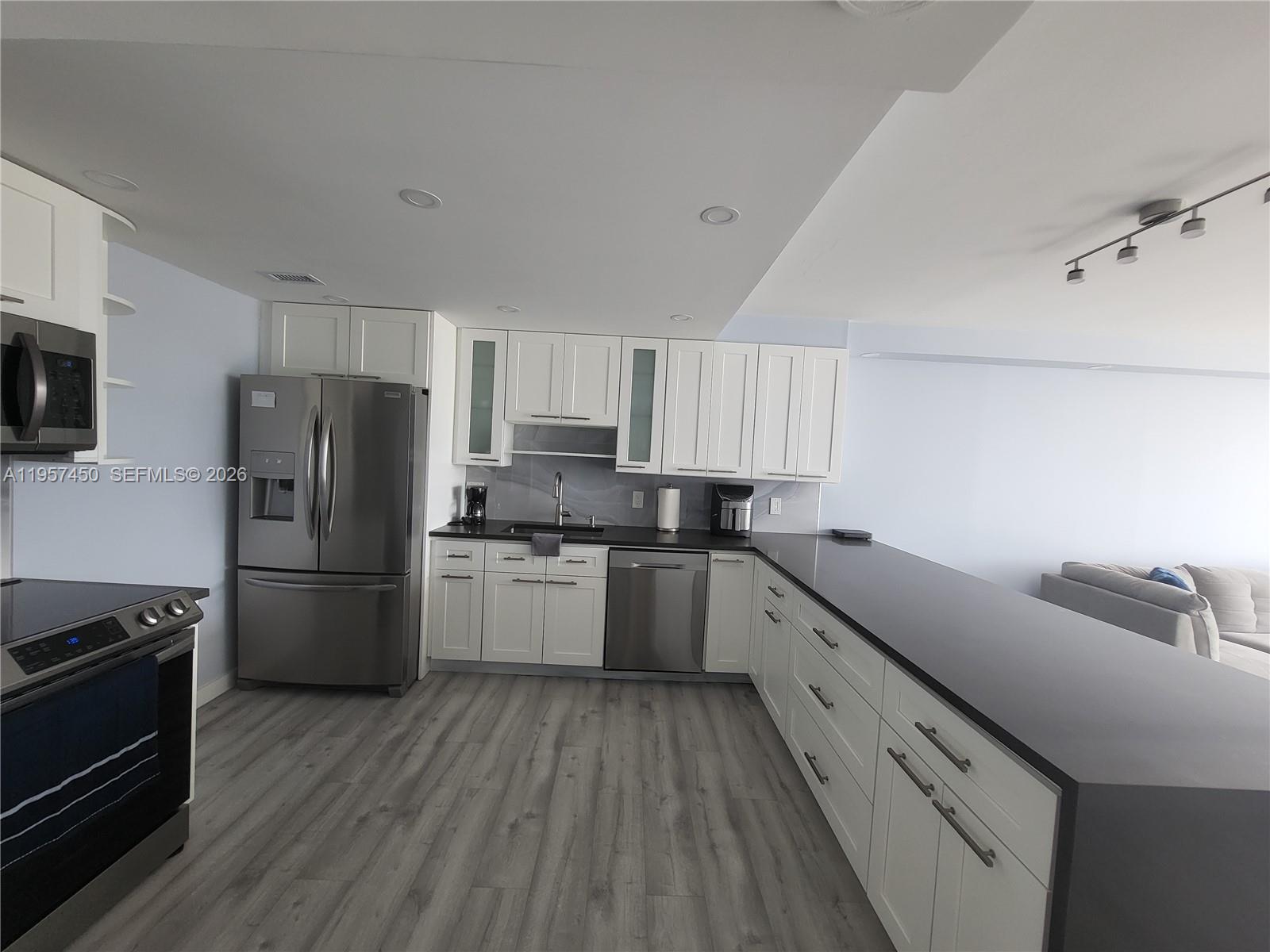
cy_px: 476
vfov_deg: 89.9
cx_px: 635
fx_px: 477
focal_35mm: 13
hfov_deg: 106.2
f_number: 2.2
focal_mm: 1.74
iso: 64
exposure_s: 1/60
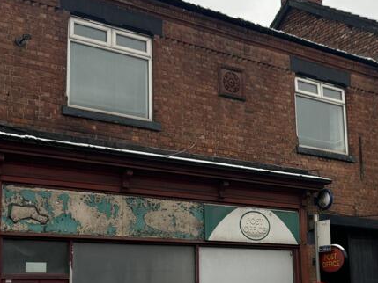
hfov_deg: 30.8
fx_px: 677
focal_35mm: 62
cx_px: 274
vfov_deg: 23.6
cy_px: 189
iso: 50
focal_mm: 5.96
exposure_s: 1/1437
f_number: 1.6
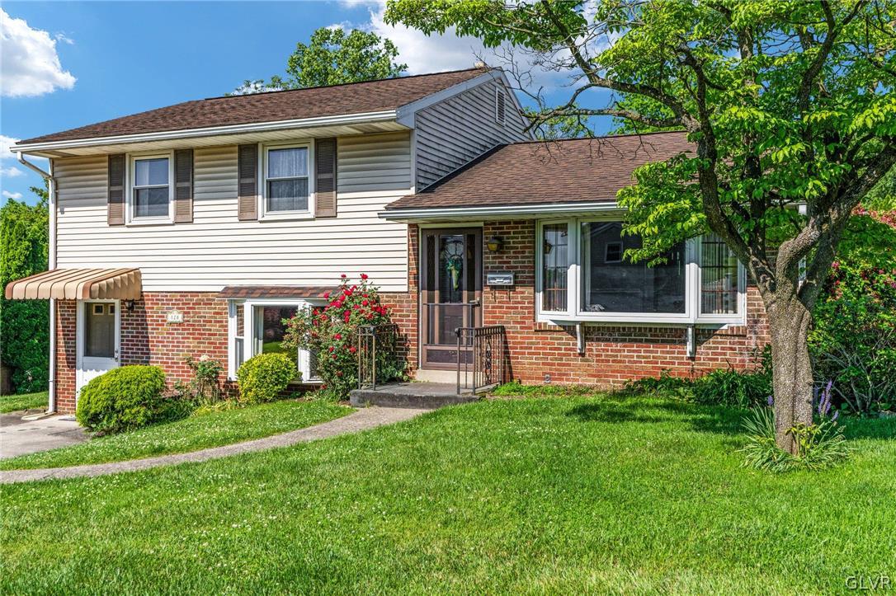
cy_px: 298
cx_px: 448
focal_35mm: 33
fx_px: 821
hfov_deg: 57.2
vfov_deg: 39.9
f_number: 7.1
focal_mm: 33
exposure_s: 1/800
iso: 320
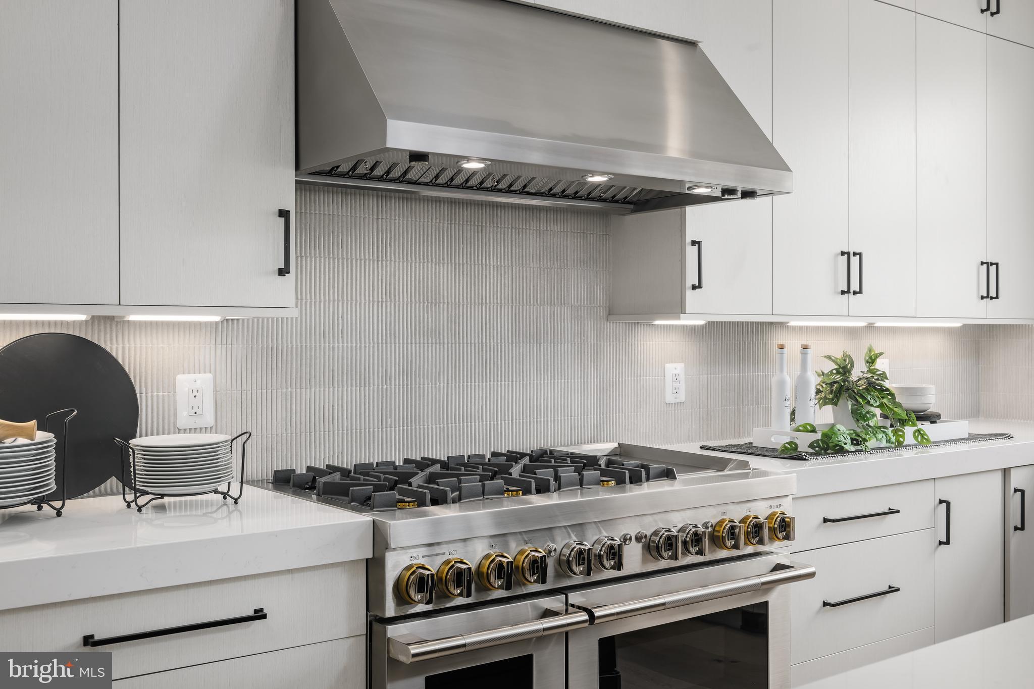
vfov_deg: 35.0
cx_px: 517
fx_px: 1091
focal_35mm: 38
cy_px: 344
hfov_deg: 50.7
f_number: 8
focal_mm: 38
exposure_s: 1/200
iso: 160
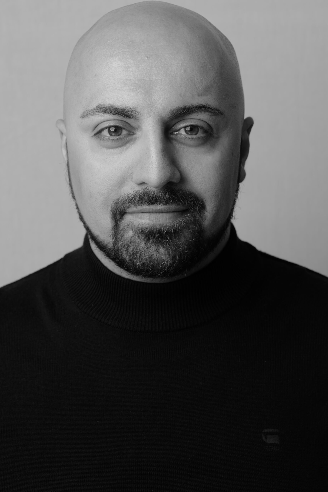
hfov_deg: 15.2
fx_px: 1230
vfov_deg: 22.6
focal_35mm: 90
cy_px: 246
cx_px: 164
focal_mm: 90
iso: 100
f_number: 10
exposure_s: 1/125
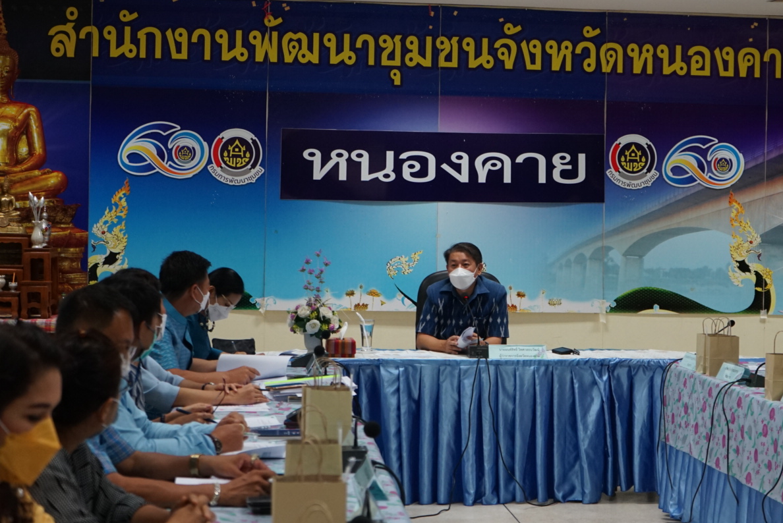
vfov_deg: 20.0
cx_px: 496
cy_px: 223
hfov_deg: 29.5
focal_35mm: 68
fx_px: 1480
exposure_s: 1/160
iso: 1250
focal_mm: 50
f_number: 4.5
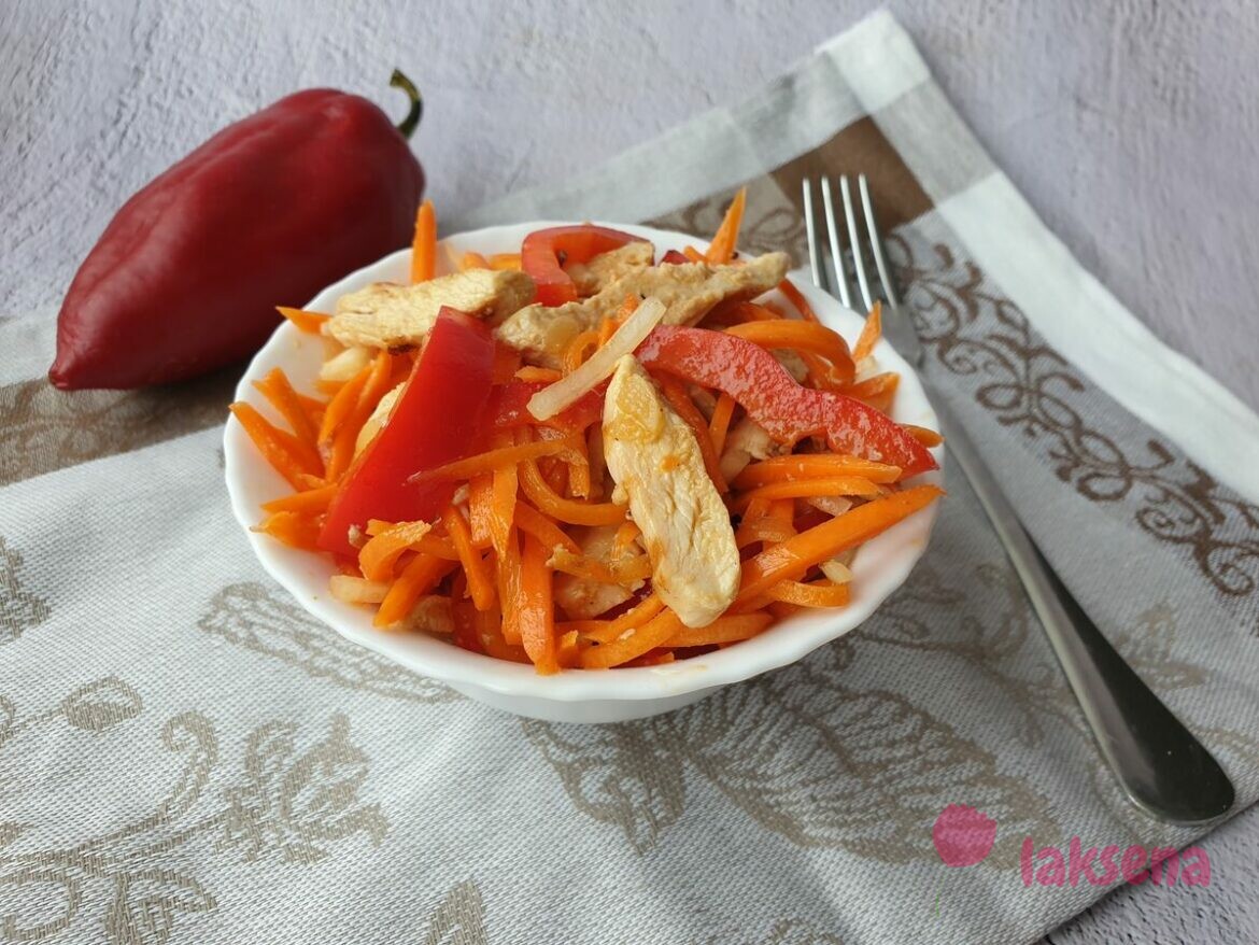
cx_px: 630
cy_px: 472
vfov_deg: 53.1
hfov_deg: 67.3
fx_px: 946
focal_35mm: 26
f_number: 2.4
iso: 50
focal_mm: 4.3
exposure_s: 1/123
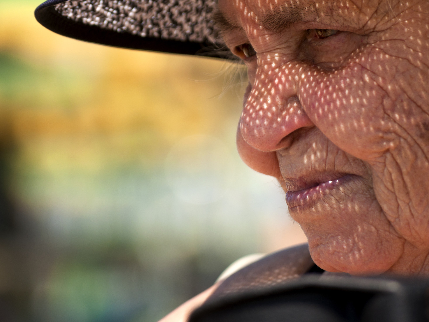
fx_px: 4375
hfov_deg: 5.6
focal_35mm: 353
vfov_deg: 4.2
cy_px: 150
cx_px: 245
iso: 200
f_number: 5.6
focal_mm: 200
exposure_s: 1/800
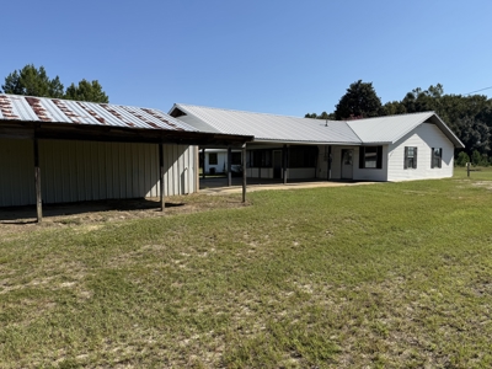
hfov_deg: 71.6
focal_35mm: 24
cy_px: 184
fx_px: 341
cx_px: 246
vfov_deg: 56.8
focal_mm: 6.76
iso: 80
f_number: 1.78
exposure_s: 1/5319
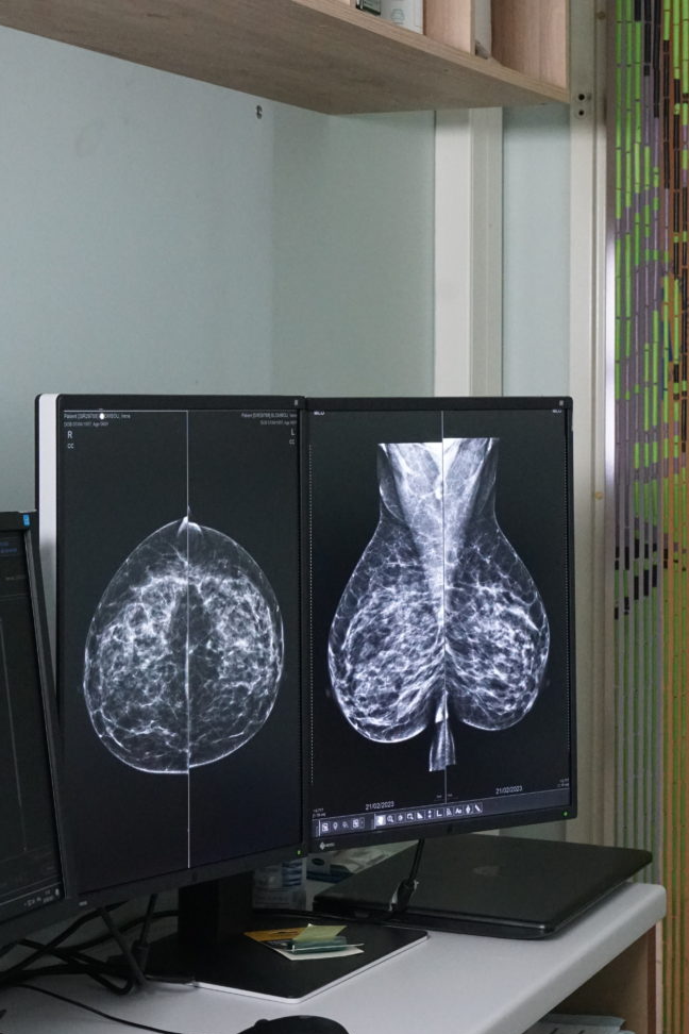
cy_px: 255
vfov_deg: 25.4
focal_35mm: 79
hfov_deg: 17.2
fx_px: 2268
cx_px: 238
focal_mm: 40
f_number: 7.1
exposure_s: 1/50
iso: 6400
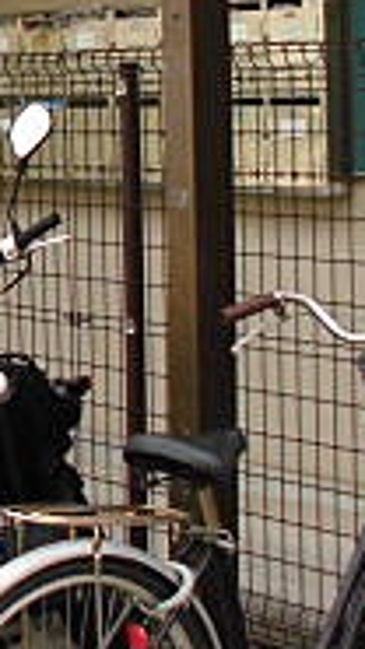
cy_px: 98
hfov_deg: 10.9
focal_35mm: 98
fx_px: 1687
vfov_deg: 21.4
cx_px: -428
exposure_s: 1/125
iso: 100
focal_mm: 4.6
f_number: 3.5
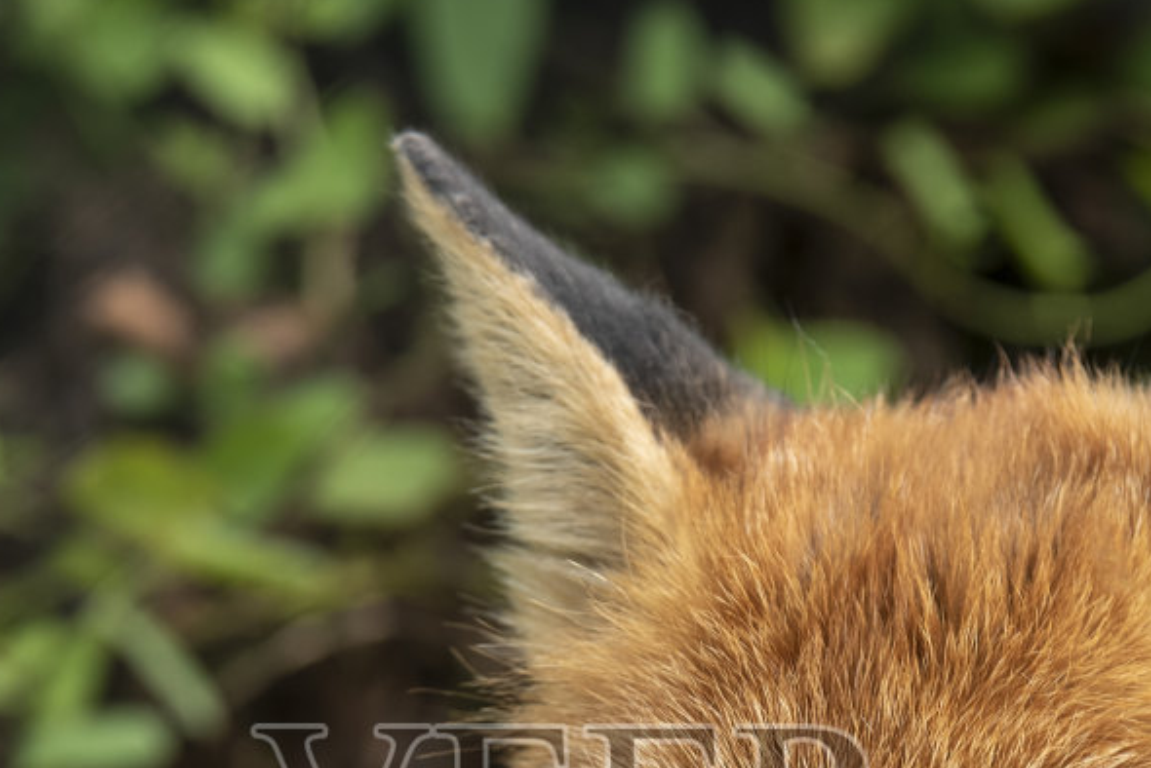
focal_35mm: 542
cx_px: 581
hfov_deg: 3.8
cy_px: 858
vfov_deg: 2.5
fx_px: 17337
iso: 400
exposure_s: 1/250
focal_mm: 200
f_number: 5.6
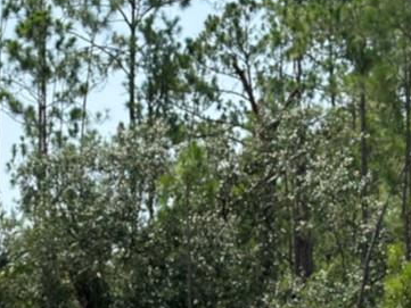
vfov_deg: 10.6
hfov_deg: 14.3
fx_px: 1615
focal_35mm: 136
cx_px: 15
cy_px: 428
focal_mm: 6.86
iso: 100
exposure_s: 1/5882
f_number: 1.78
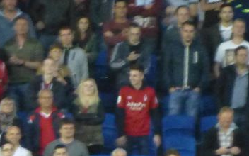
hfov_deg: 1.2
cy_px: 80
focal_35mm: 1736
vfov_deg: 0.8
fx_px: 11781
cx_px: 161
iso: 1600
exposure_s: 1/15
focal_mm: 86
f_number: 6.4
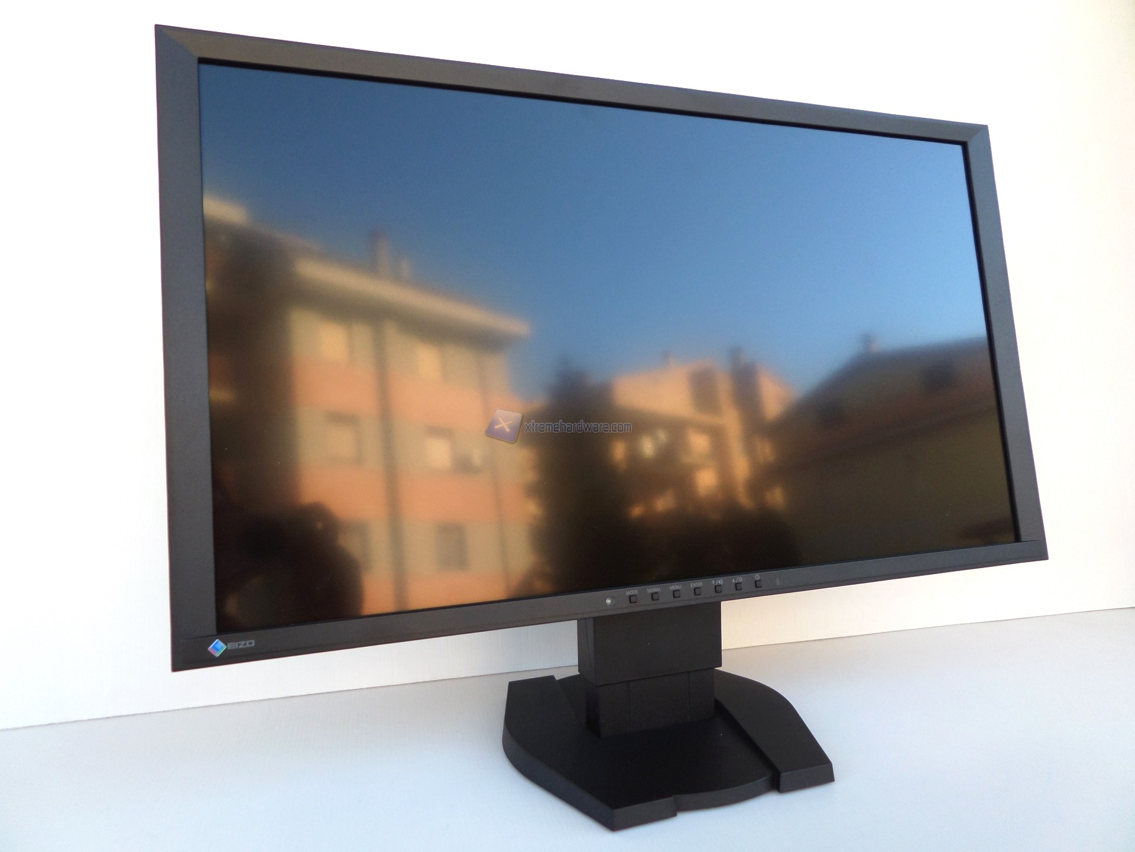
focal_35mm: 24
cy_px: 426
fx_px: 787
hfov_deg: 71.6
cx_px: 568
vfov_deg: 56.8
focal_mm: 4.3
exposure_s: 1/125
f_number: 3.1
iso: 80
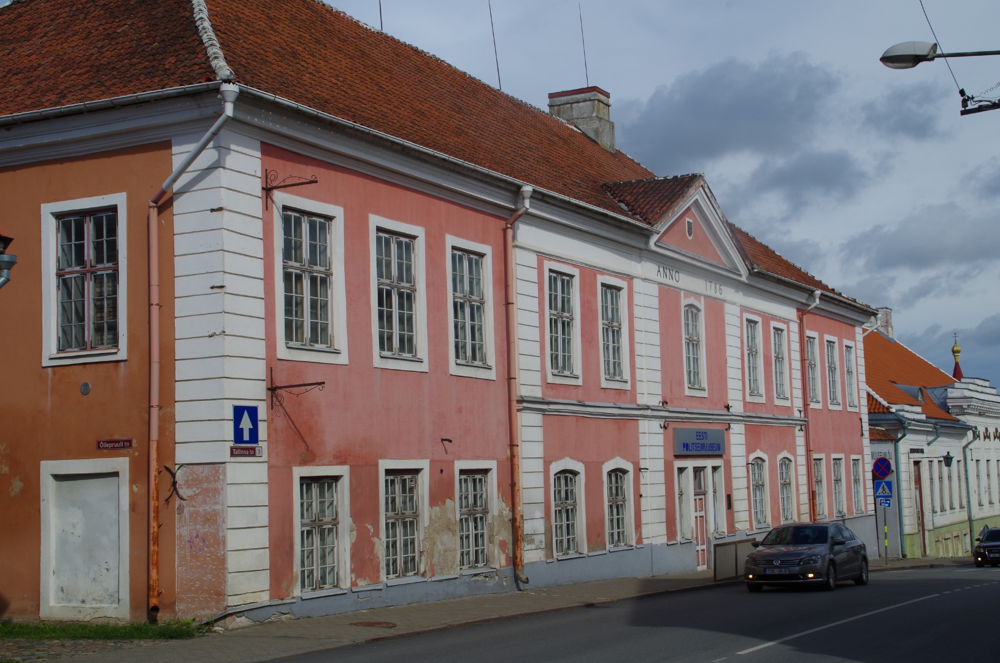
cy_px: 332
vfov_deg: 27.4
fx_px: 1358
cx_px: 500
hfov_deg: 40.4
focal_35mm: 49
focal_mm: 33
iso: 100
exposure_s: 1/160
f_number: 14
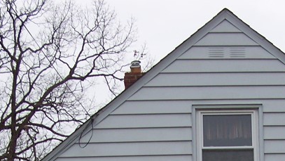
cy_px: 235
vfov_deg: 11.2
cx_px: 160
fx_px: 786
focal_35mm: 104
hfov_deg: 20.5
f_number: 2.8
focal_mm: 6.3
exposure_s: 1/250
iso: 64
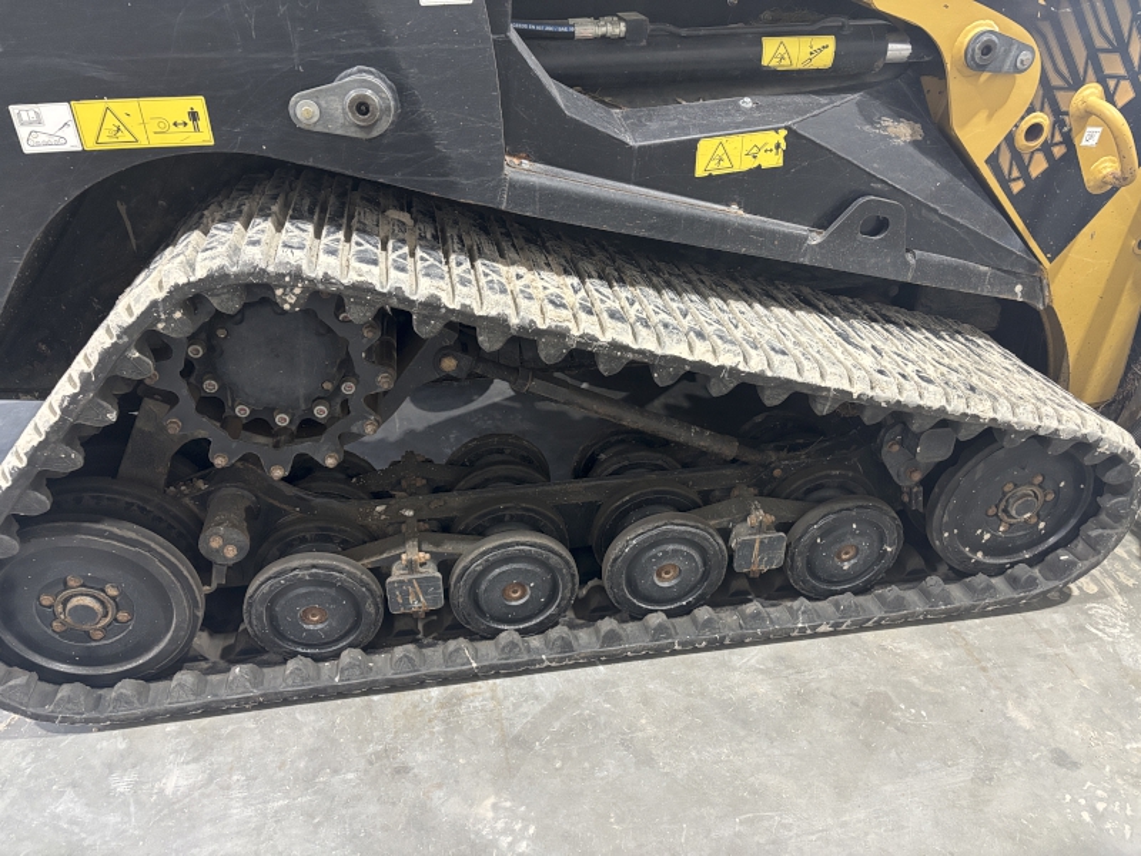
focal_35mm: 26
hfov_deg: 67.3
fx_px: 857
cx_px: 570
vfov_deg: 53.1
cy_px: 428
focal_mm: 5.96
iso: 400
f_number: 1.6
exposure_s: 1/60
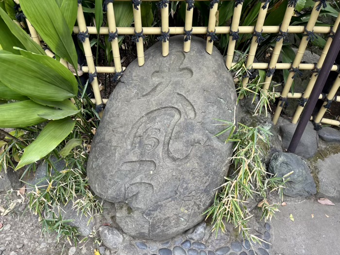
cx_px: 170
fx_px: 255
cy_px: 128
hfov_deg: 67.3
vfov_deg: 53.1
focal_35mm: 26
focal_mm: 5.96
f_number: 1.6
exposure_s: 1/121
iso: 50
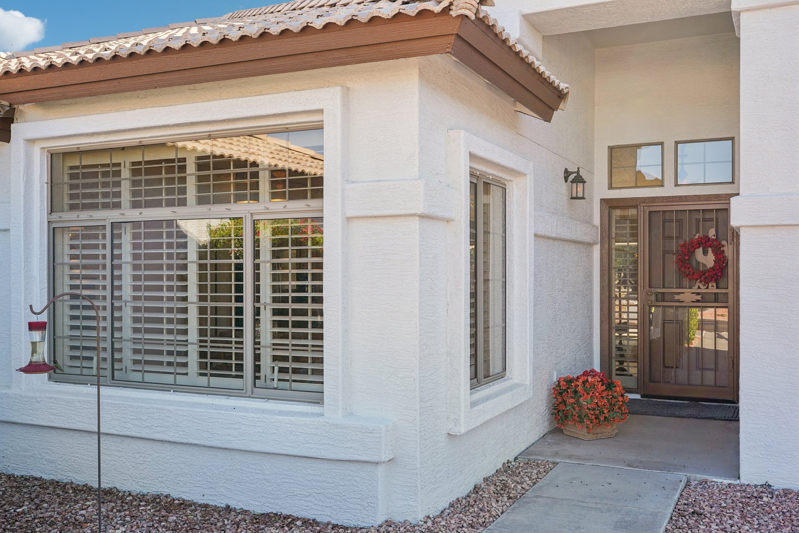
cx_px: 400
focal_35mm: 34
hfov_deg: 55.1
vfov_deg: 38.4
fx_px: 766
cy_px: 266
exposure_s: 1/250
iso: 400
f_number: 8
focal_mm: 34.5
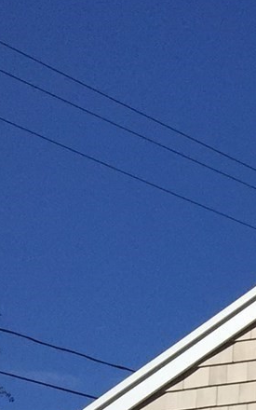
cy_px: 674
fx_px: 1596
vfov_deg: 13.5
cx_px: 950
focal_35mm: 143
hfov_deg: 7.3
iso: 32
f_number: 2.2
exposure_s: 1/4405
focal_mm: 4.15
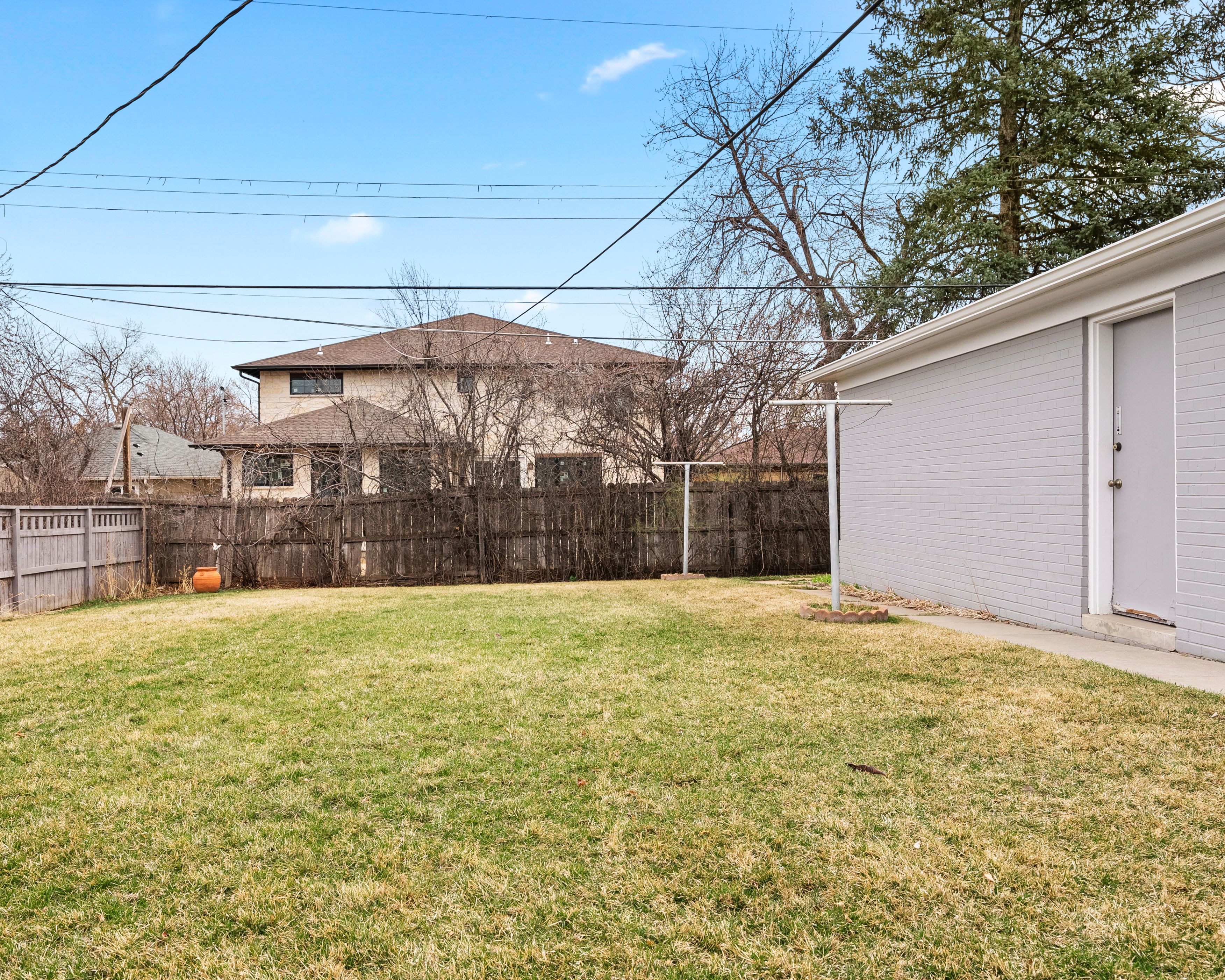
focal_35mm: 25
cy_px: 489
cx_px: 517
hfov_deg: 67.7
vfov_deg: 56.8
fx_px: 906
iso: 320
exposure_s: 1/640
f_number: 9
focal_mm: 22
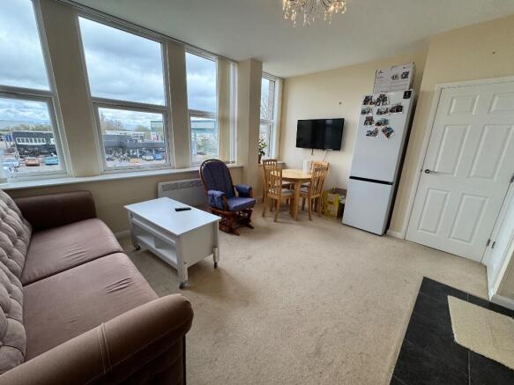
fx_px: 208
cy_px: 192
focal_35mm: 14
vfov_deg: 85.7
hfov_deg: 102.1
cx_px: 257
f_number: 2.2
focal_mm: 2.22
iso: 40
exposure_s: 1/100
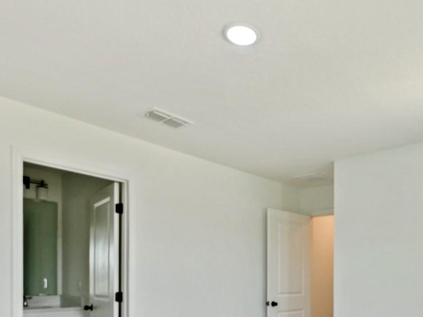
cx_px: 315
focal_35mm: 30
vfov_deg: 43.0
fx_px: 367
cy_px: 282
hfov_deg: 57.1
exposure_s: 1/60
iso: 250
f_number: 4
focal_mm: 7
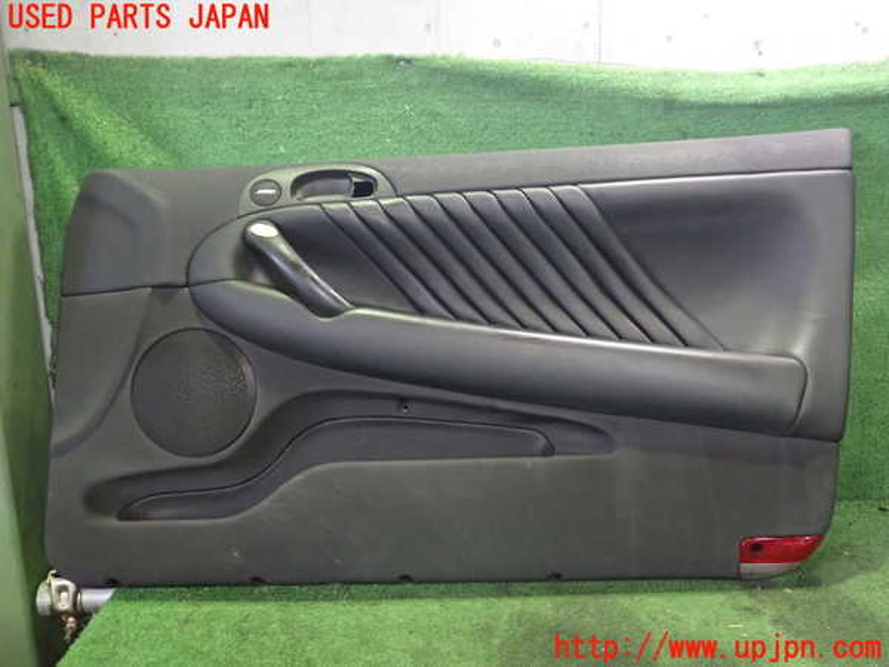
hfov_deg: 60.0
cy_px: 334
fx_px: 770
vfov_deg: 46.8
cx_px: 444
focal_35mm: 30
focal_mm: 5.4
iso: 800
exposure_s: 1/20
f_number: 2.3
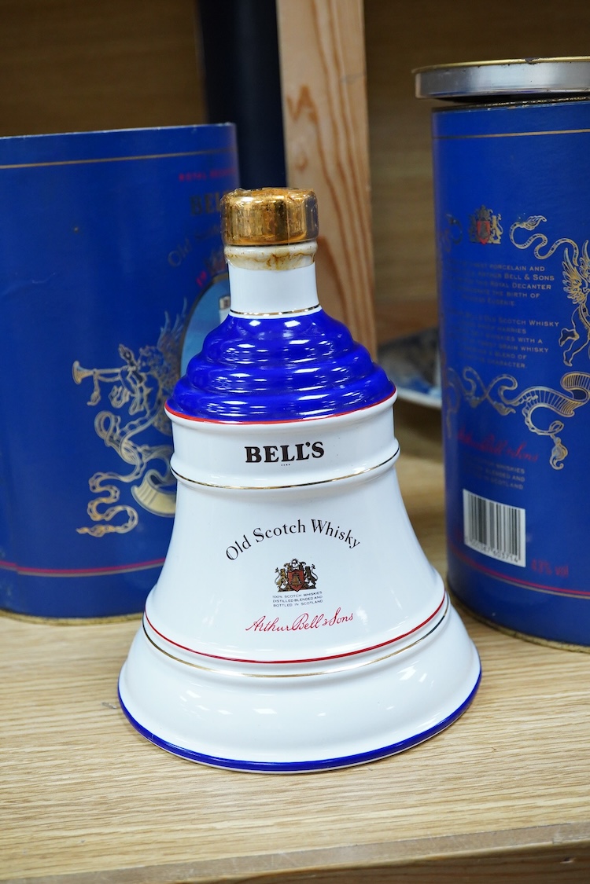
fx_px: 1106
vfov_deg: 43.6
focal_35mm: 45
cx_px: 295
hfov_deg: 29.9
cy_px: 442
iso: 2500
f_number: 8
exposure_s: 1/200
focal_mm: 30
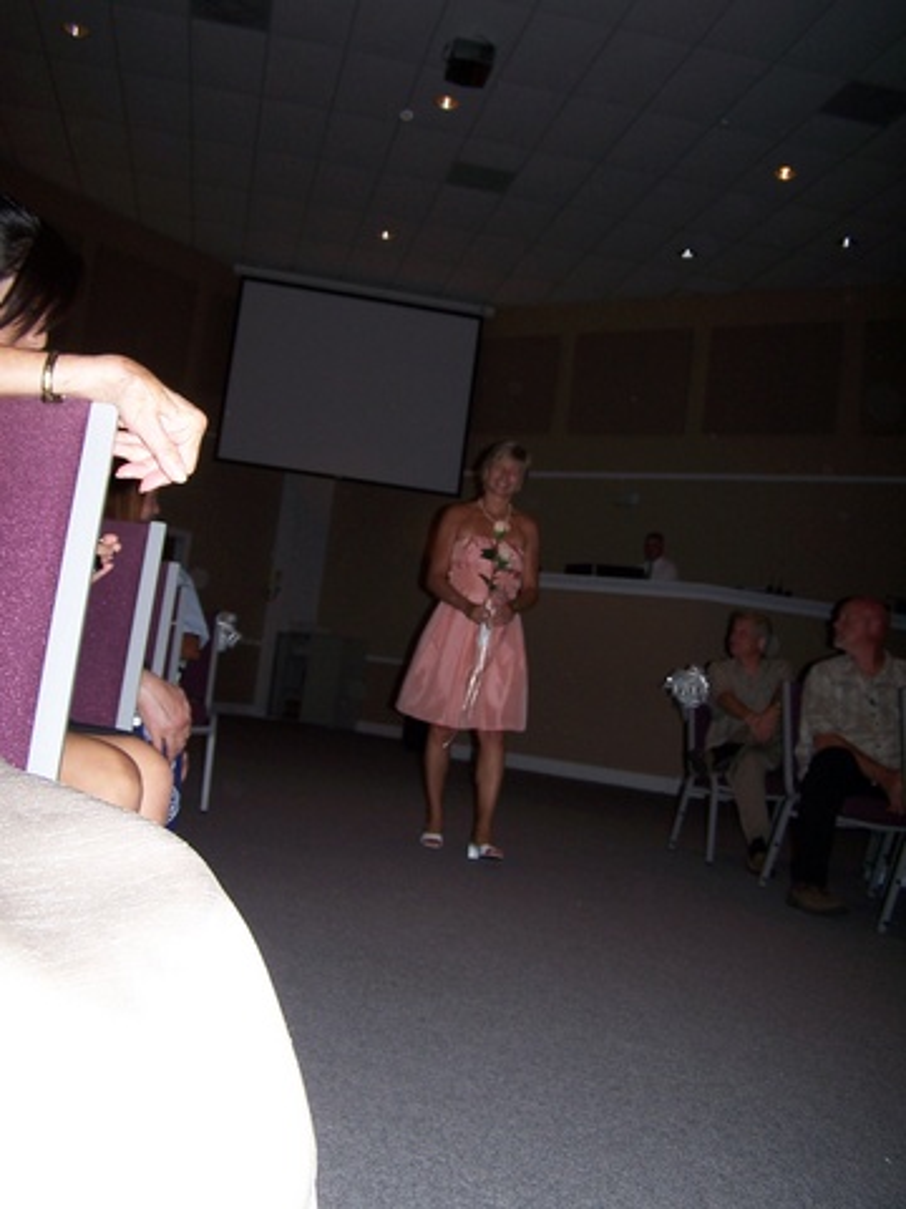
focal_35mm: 38
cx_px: 453
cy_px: 604
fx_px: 1326
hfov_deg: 37.7
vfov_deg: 49.0
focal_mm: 6.3
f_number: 2.8
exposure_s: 1/60
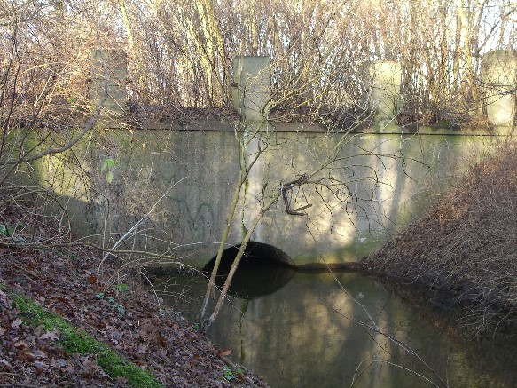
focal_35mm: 68
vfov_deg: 21.6
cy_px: 194
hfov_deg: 28.6
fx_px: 1015
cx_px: 258
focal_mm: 14.2
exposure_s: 1/60
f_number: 4
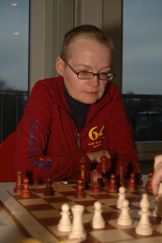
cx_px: 81
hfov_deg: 22.6
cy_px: 122
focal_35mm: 60
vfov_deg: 33.4
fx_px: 406
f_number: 5.3
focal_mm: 40
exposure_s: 1/60
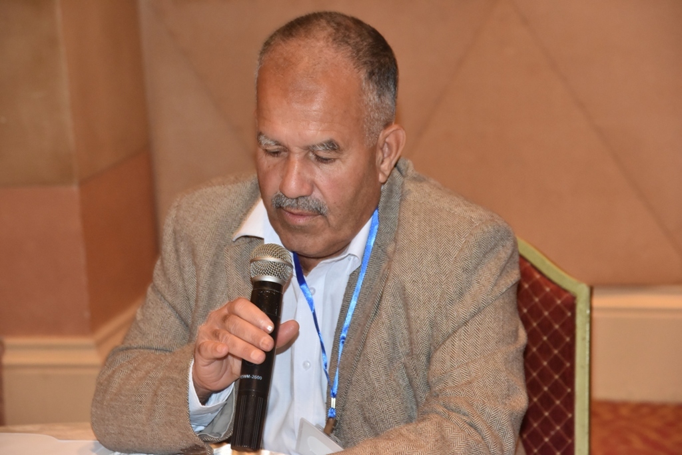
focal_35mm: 105
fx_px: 1989
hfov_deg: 19.5
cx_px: 341
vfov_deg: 13.0
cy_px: 228
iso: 2500
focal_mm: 105
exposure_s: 1/60
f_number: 6.3
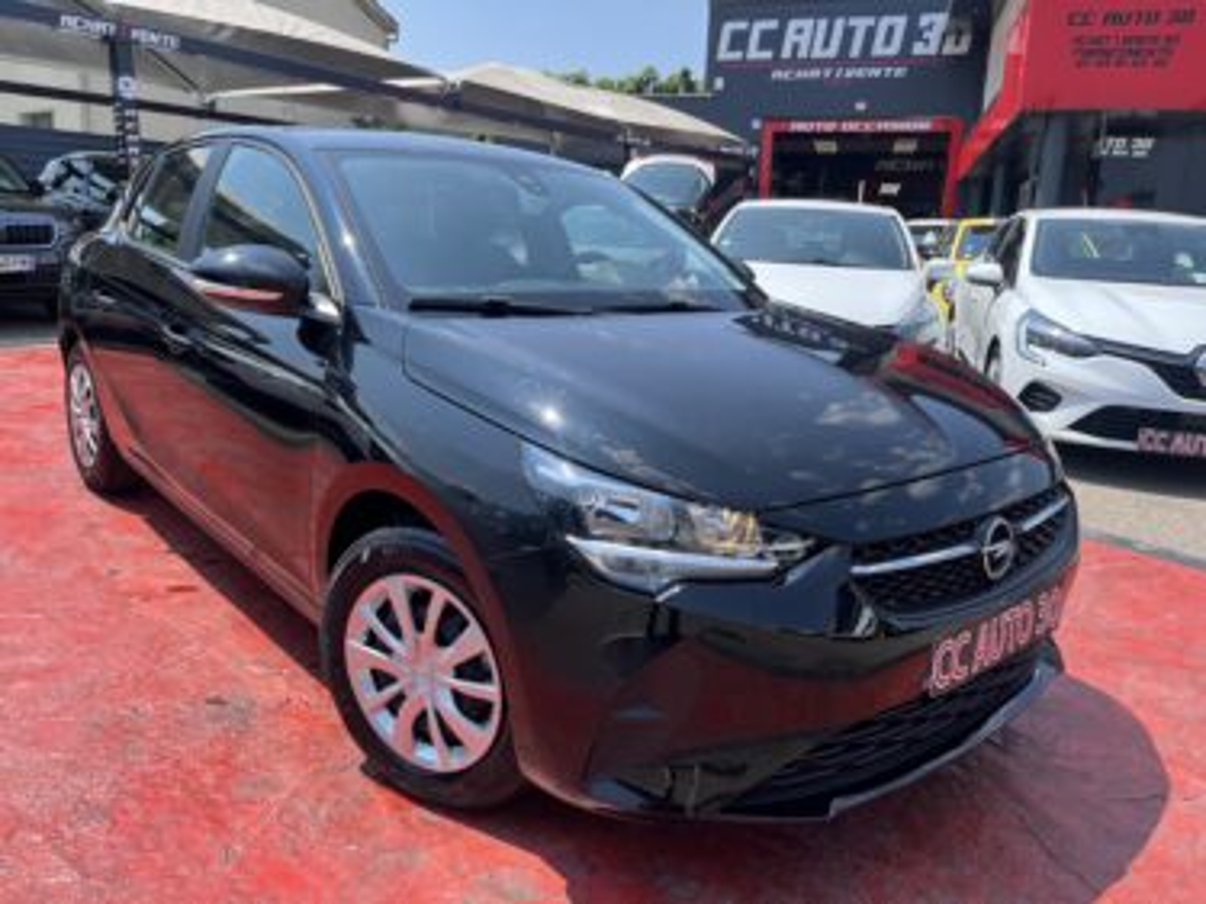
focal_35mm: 26
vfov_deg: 53.0
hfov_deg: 67.3
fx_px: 906
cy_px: 452
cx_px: 603
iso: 50
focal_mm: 5.1
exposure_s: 1/1517
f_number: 1.6
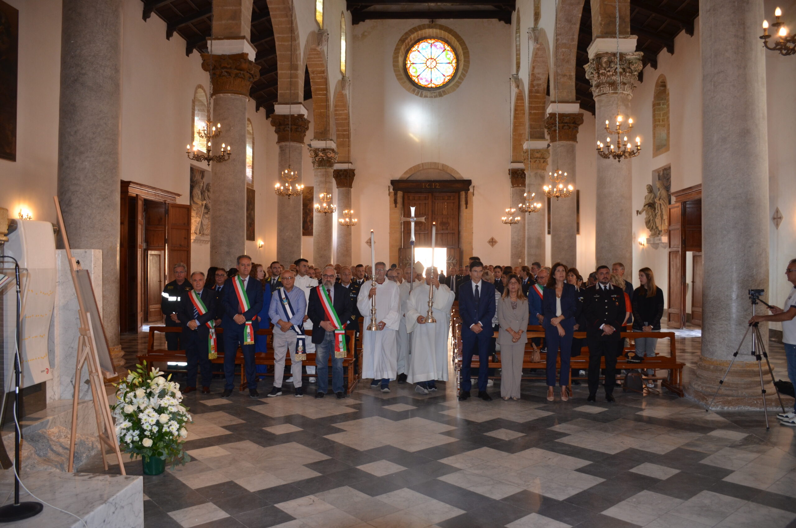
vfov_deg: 47.7
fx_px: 596
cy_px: 264
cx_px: 398
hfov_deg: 67.5
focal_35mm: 27
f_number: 3.5
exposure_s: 1/60
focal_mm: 18
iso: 400
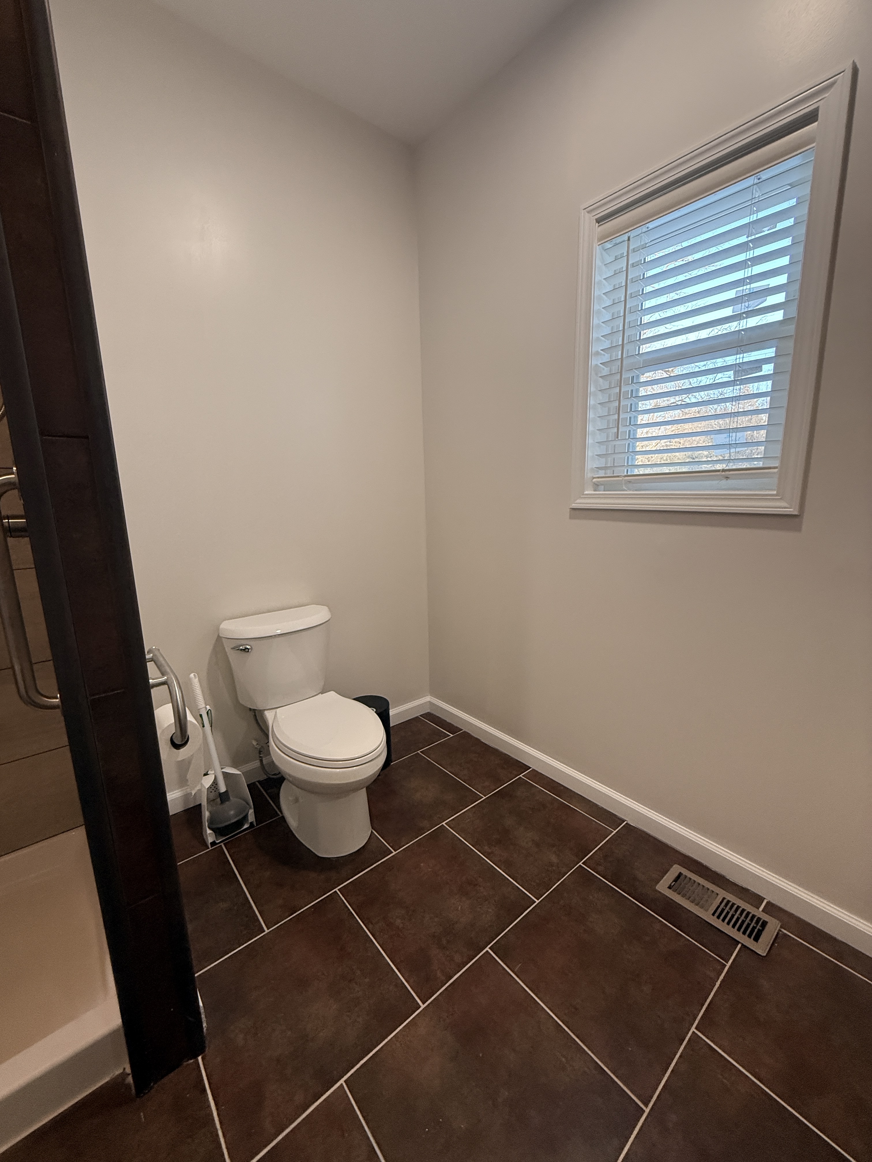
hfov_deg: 85.7
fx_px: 470
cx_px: 436
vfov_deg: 102.1
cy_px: 581
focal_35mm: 14
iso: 250
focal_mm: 2.22
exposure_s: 1/120
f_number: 2.2
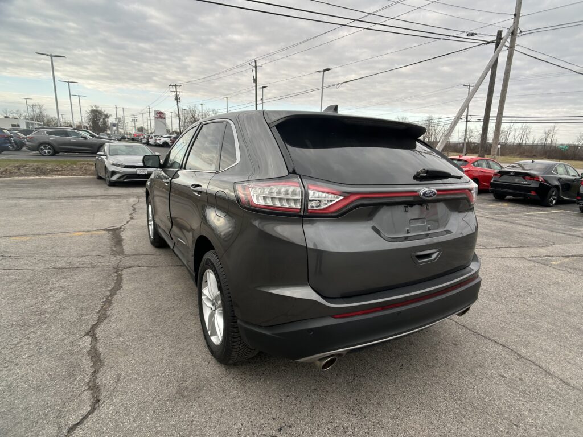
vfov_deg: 53.1
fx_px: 438
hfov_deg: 67.3
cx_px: 292
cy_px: 218
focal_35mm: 26
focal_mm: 5.7
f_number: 1.5
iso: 50
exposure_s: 1/1079
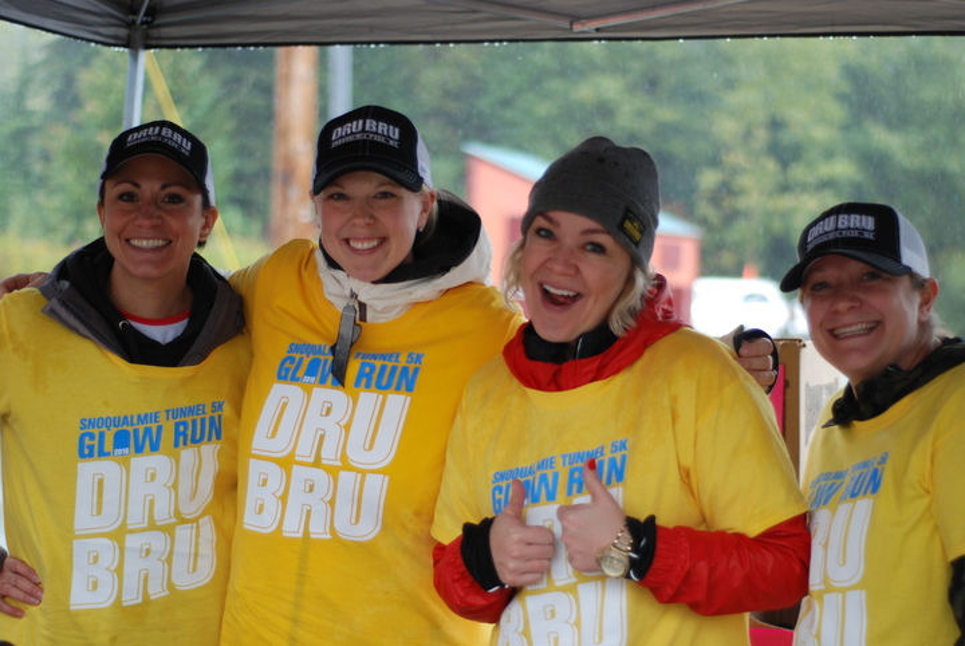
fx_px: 2013
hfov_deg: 27.0
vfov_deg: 18.2
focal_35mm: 75
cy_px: 323
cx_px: 482
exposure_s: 1/320
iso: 400
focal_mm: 50
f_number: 1.8
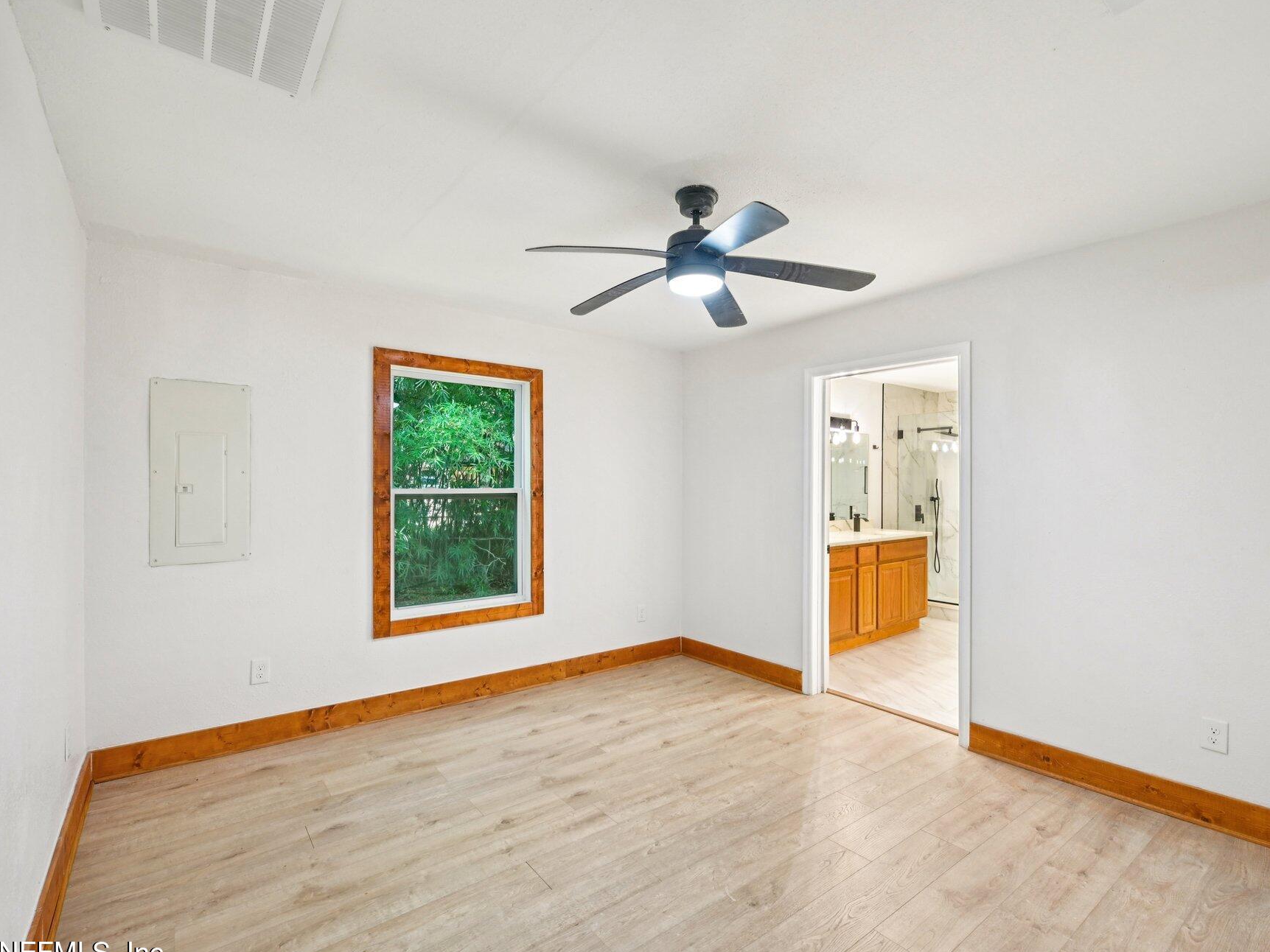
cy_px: 496
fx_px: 587
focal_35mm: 16
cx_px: 658
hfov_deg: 94.5
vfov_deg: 78.1
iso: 400
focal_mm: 14
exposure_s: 1/10
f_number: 8
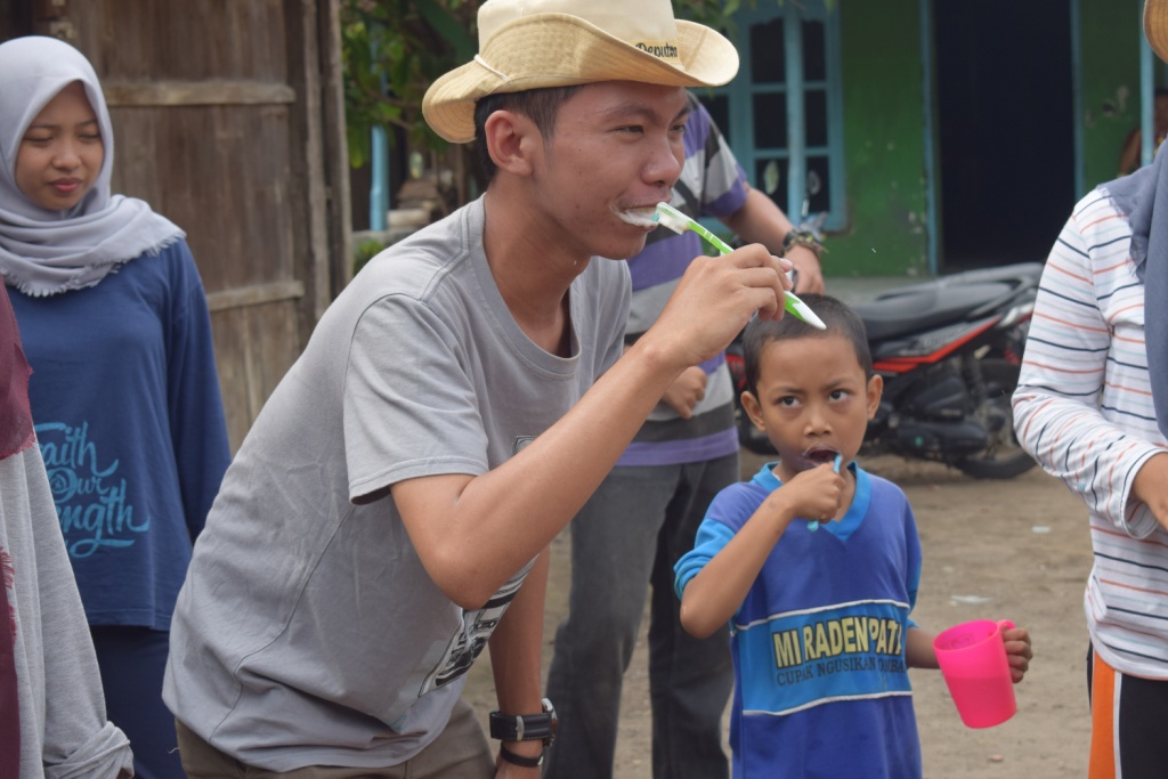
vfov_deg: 16.6
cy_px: 390
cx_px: 584
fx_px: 2677
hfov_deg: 24.6
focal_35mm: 82
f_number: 9
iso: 200
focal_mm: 55
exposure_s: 1/320
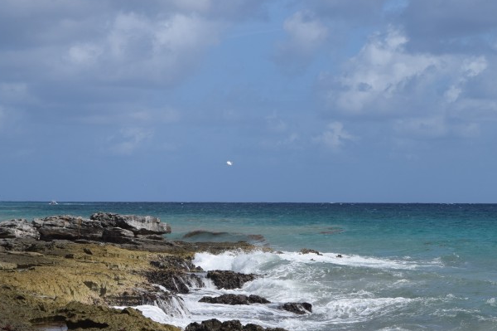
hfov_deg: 14.6
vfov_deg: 9.7
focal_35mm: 141
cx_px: 306
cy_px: 226
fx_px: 1943
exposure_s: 1/500
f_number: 11
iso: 200
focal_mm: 55
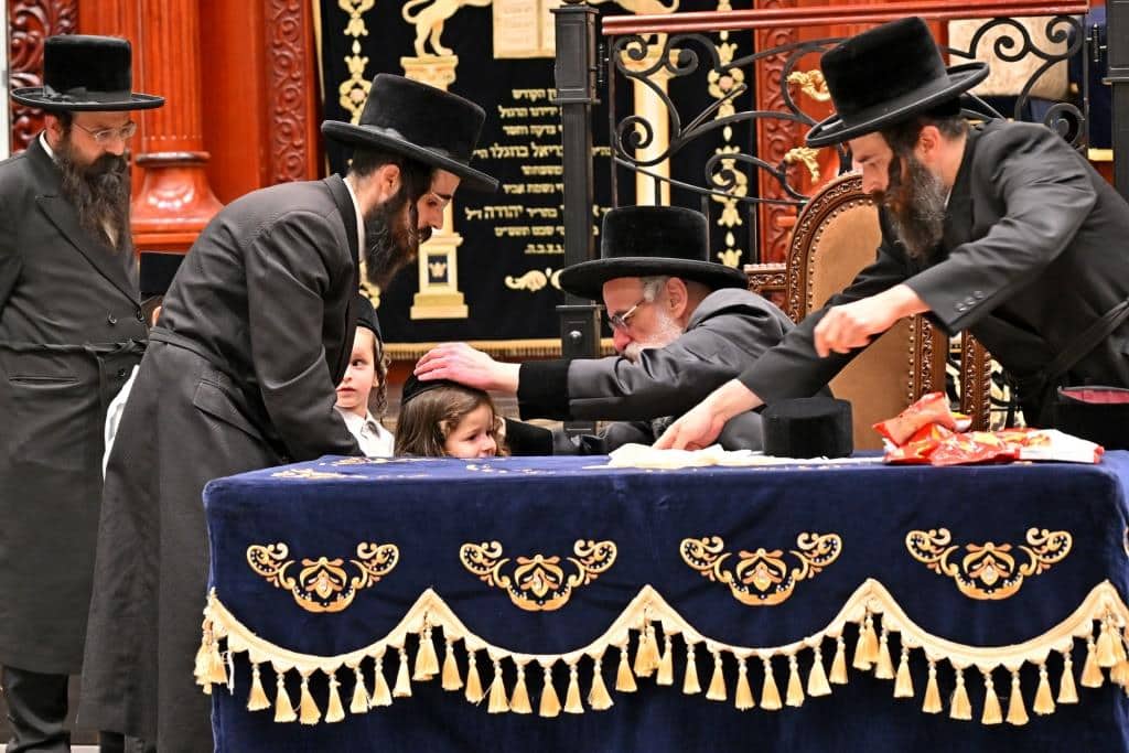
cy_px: 376
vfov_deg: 12.0
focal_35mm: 114
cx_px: 564
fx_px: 3575
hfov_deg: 17.9
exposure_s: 1/160
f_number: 4
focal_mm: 76
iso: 500
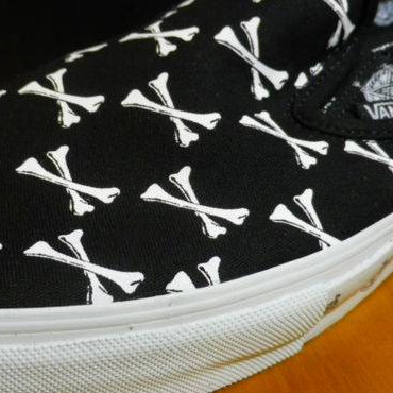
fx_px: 848
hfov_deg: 26.0
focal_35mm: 66
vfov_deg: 26.1
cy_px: 188
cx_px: 134
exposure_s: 1/40
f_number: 4.2
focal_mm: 8.2
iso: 400
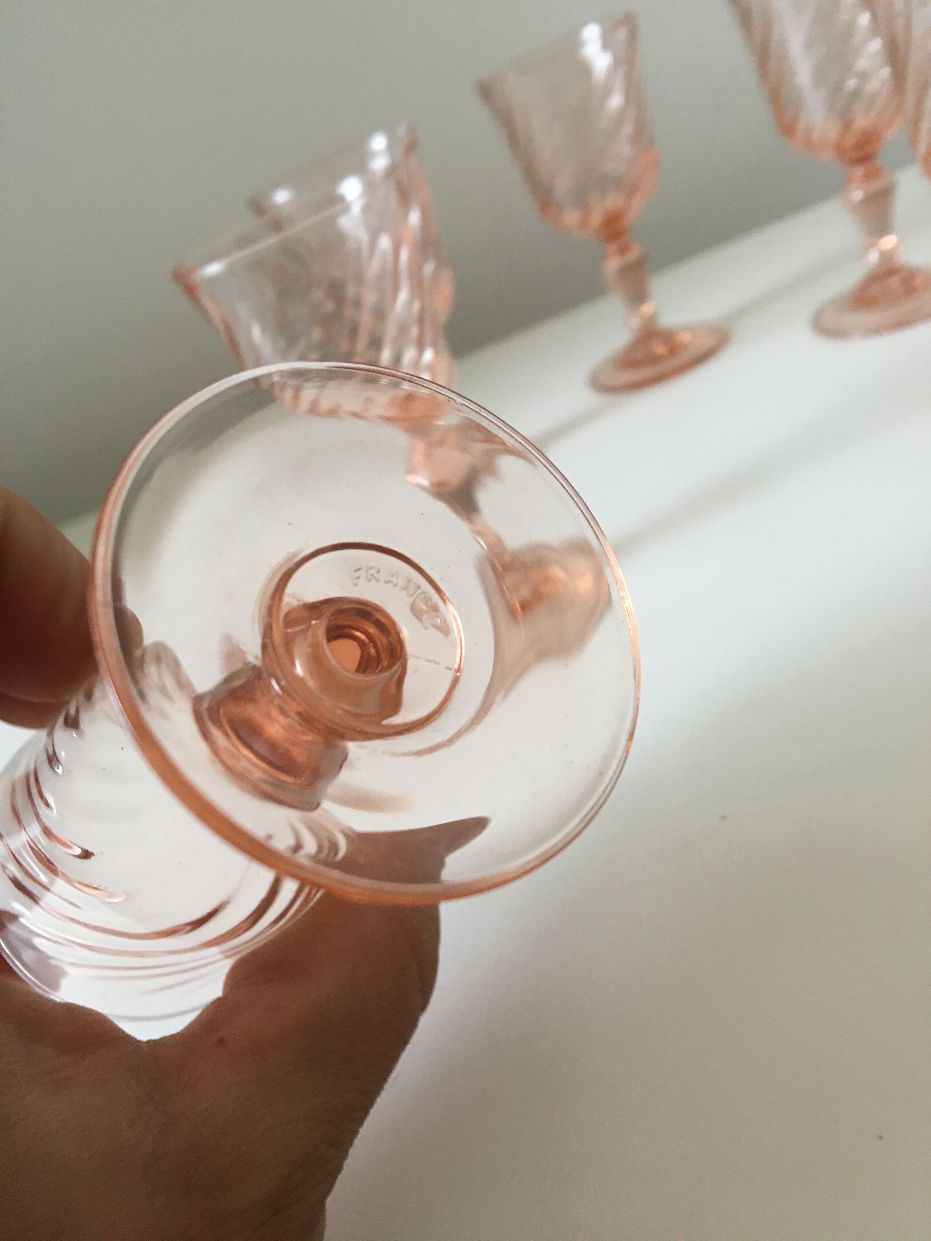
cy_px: 620
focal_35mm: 29
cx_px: 466
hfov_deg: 48.2
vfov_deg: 61.7
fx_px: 1040
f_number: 2.2
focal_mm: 4.15
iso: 64
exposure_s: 1/33
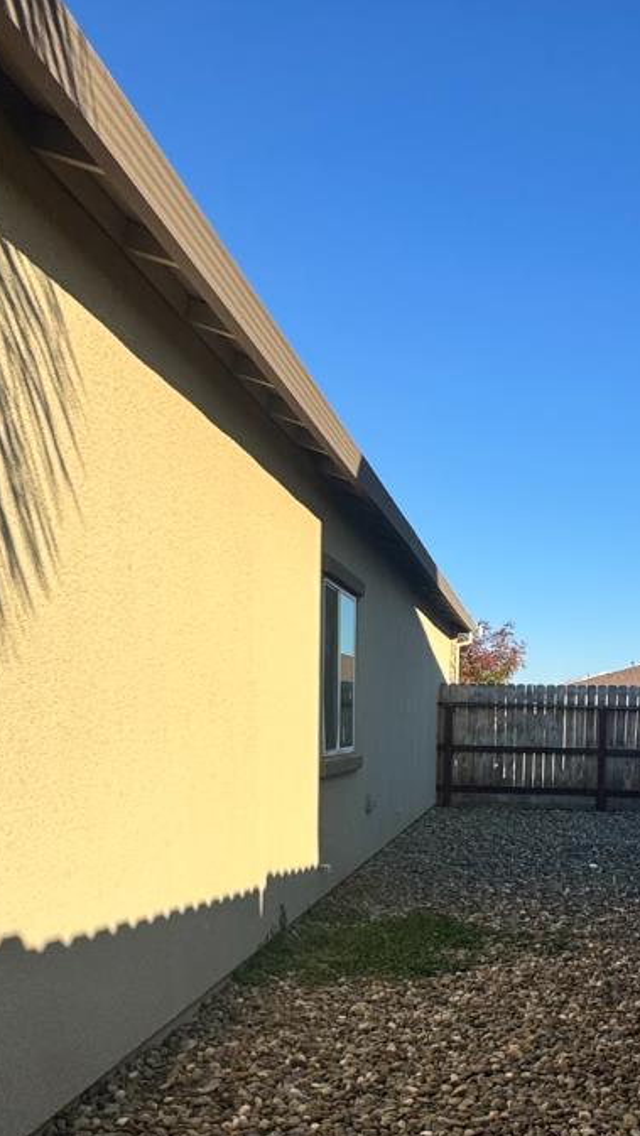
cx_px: 405
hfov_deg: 34.5
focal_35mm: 34
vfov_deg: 55.5
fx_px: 1025
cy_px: 838
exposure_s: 1/1880
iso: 50
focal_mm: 2.22
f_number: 2.2
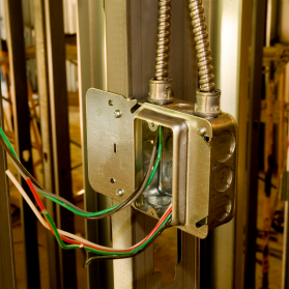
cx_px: 112
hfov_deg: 19.5
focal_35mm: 89
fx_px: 841
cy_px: 143
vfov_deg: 19.5
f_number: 11
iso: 100
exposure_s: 4
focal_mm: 46
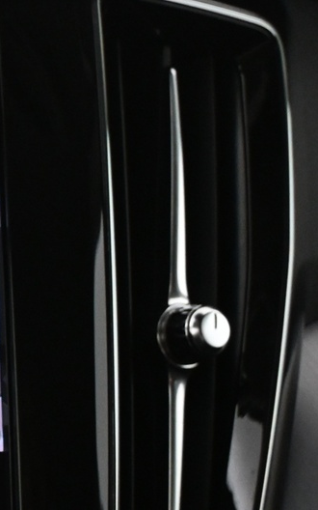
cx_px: -316
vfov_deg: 17.0
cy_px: 375
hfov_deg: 10.0
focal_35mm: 122
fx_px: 1692
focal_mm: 26
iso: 2500
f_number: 4.5
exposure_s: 1/40
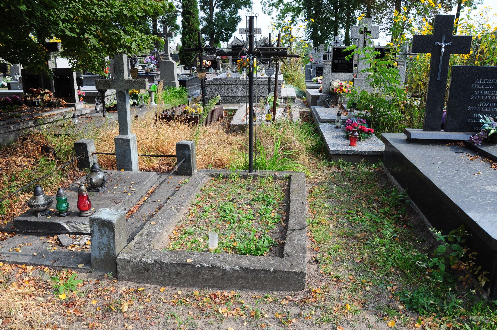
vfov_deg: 47.8
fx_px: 372
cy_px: 165
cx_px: 248
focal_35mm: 27
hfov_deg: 67.4
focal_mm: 18
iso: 250
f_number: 7.1
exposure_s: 1/250
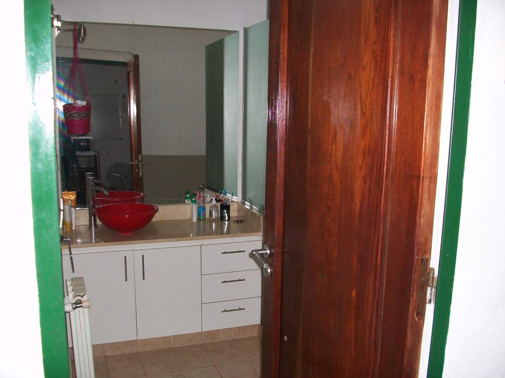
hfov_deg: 54.0
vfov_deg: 41.8
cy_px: 189
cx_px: 252
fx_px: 496
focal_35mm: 34
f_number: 2.8
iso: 120
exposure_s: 1/60
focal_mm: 5.7
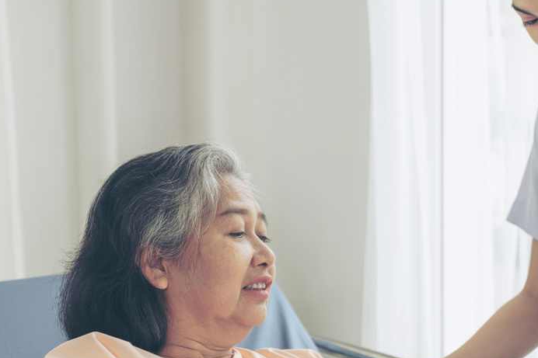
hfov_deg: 20.6
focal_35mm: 98
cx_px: 415
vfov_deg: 13.9
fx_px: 1464
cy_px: 212
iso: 100
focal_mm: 53
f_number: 2.8
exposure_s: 1/200
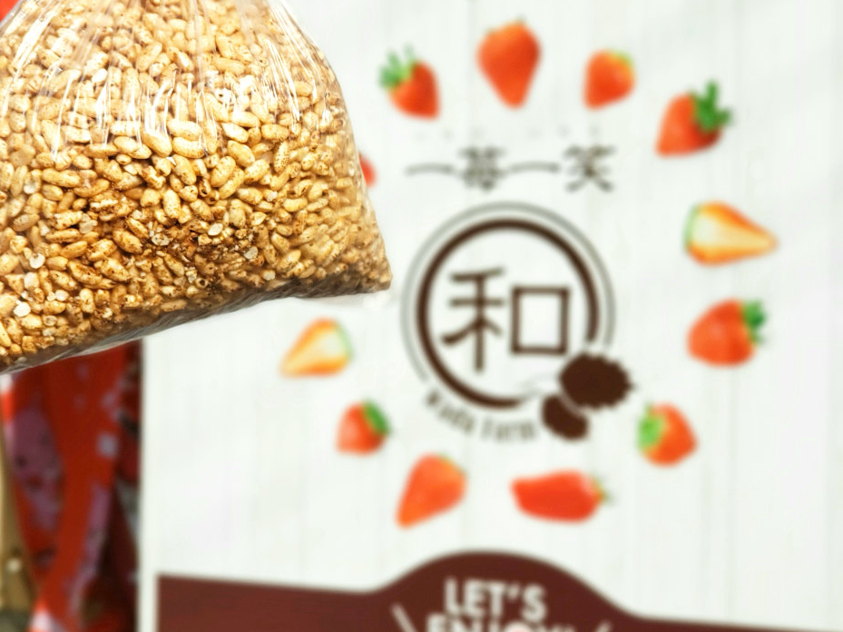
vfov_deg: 26.1
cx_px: 405
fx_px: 1363
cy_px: 315
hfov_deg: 34.4
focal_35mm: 56
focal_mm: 6
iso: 32
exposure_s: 1/1372
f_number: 2.4
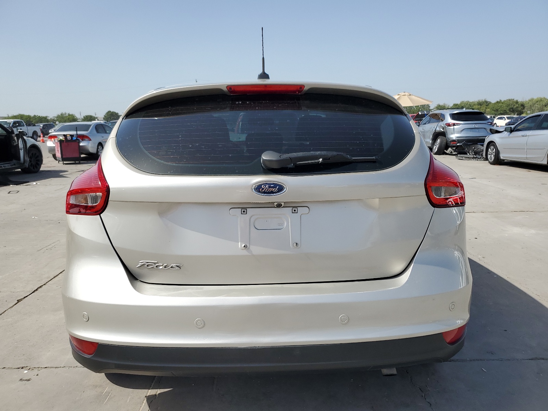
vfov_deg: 53.1
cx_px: 274
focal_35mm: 26
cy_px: 206
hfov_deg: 67.3
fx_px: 412
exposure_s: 1/3333
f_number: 1.5
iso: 50
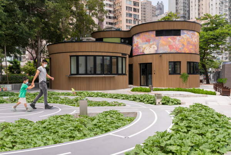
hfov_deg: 54.4
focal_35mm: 35
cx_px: 116
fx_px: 225
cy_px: 78
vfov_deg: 37.9
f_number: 4
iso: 64
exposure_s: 1/640
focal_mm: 35
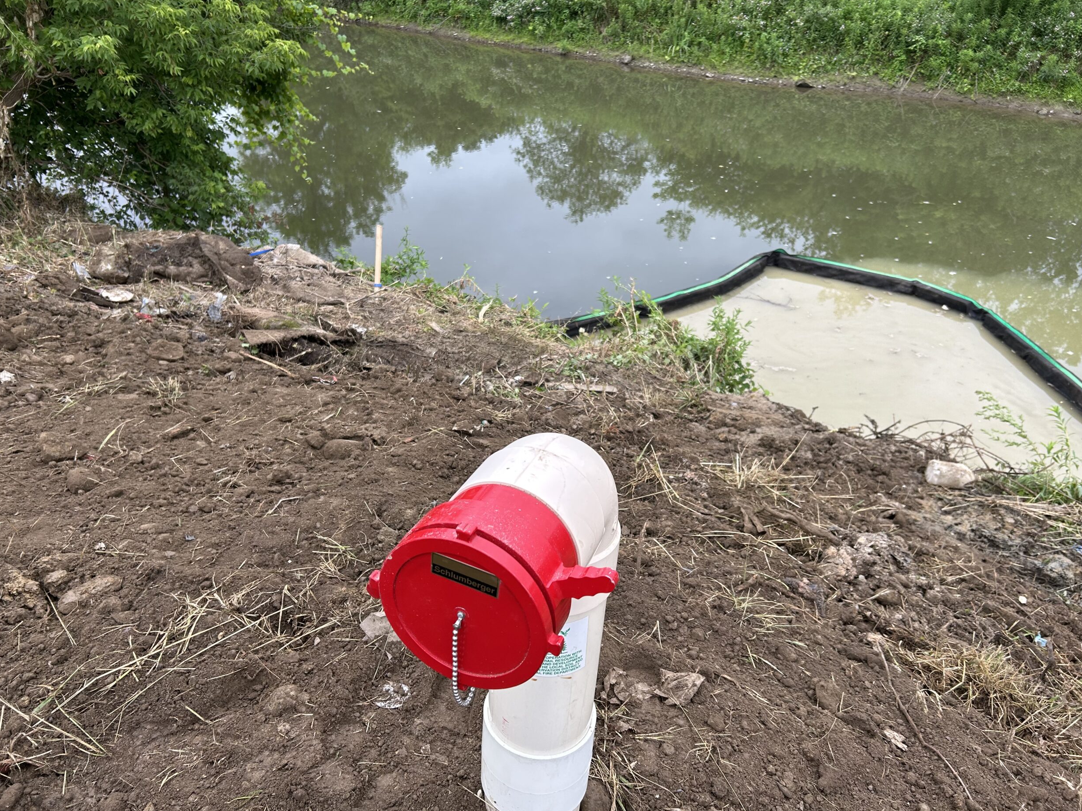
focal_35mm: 27
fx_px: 844
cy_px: 407
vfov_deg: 51.4
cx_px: 536
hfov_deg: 65.3
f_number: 1.5
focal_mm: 5.7
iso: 50
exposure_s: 1/452
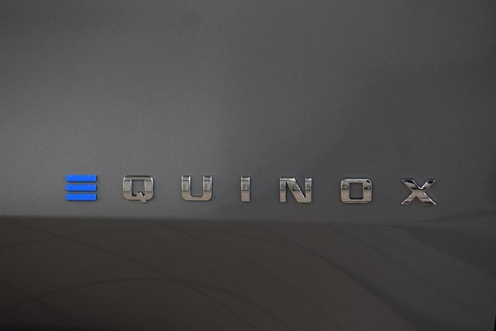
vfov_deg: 13.0
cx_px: 248
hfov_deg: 19.5
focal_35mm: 105
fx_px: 1447
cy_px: 166
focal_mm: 70
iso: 1600
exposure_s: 1/125
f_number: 4.5
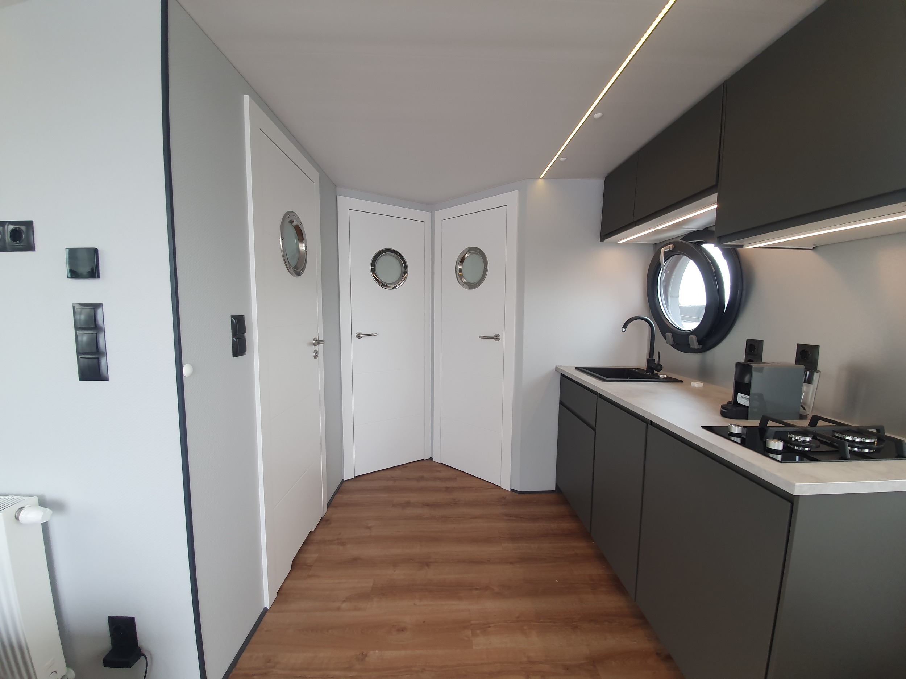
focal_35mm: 13
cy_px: 340
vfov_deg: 89.9
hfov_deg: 106.2
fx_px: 340
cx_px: 453
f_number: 2.2
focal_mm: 1.8
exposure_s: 1/50
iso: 100
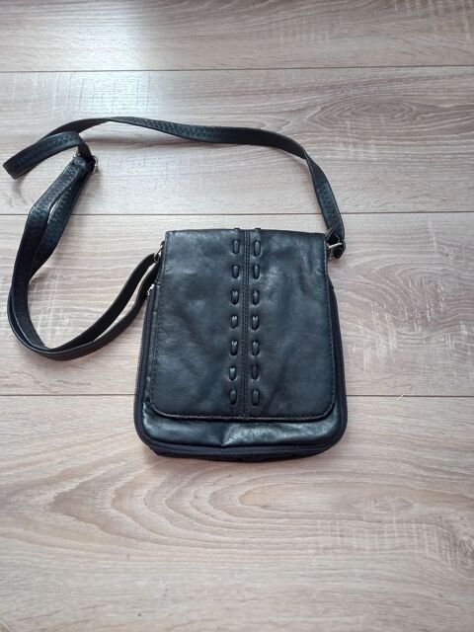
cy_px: 316
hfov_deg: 54.9
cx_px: 237
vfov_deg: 69.4
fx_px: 456
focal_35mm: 25
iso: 160
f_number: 2
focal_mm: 4.6
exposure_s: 1/60
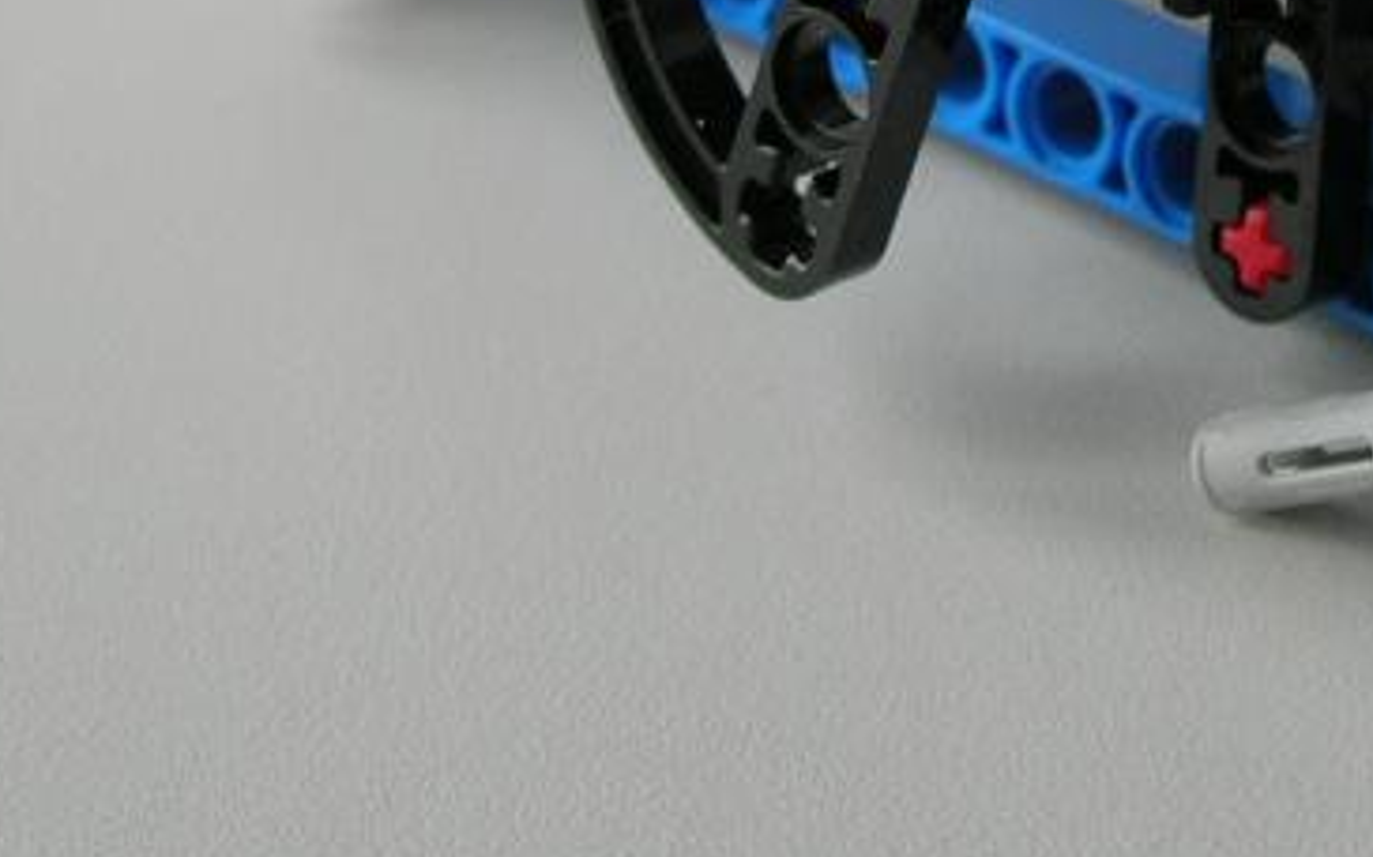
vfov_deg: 10.6
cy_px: -120
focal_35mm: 122
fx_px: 4564
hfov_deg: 16.9
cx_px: 1147
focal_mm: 8.5
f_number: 2.9
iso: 64
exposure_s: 1/22.2
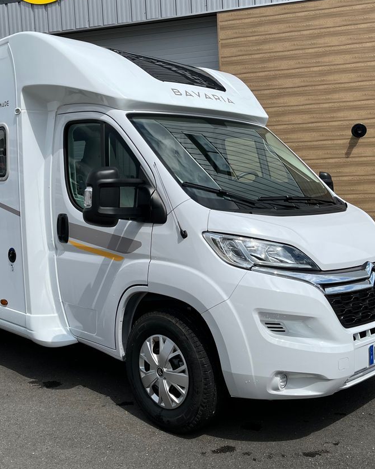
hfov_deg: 38.0
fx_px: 541
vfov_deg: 46.7
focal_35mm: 39
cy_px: 199
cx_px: 142
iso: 50
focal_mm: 5.1
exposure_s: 1/5848
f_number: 1.6
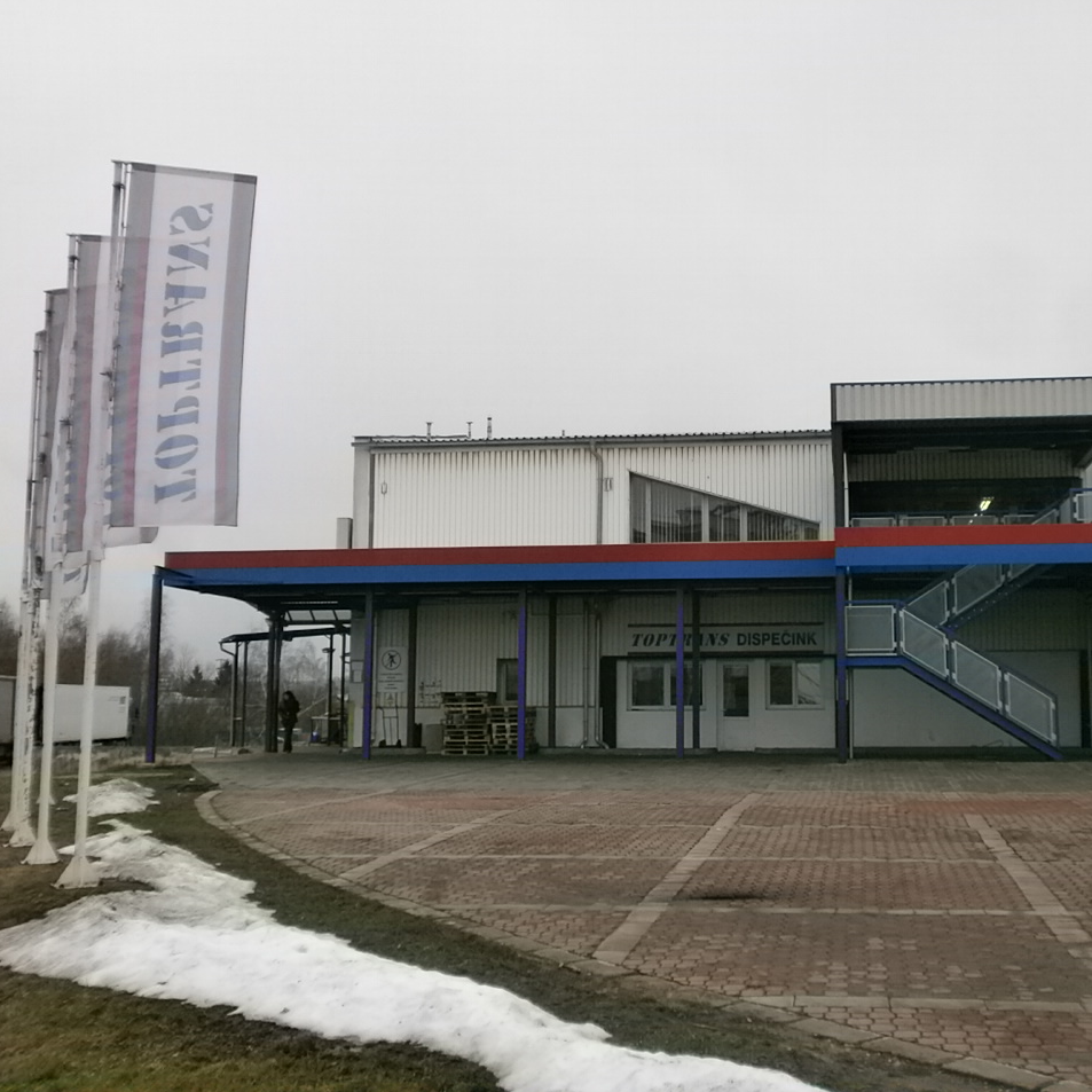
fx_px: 1356
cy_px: 547
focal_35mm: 38
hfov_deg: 43.3
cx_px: 720
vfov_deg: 43.9
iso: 100
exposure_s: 1/160
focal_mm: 5.8
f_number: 3.1
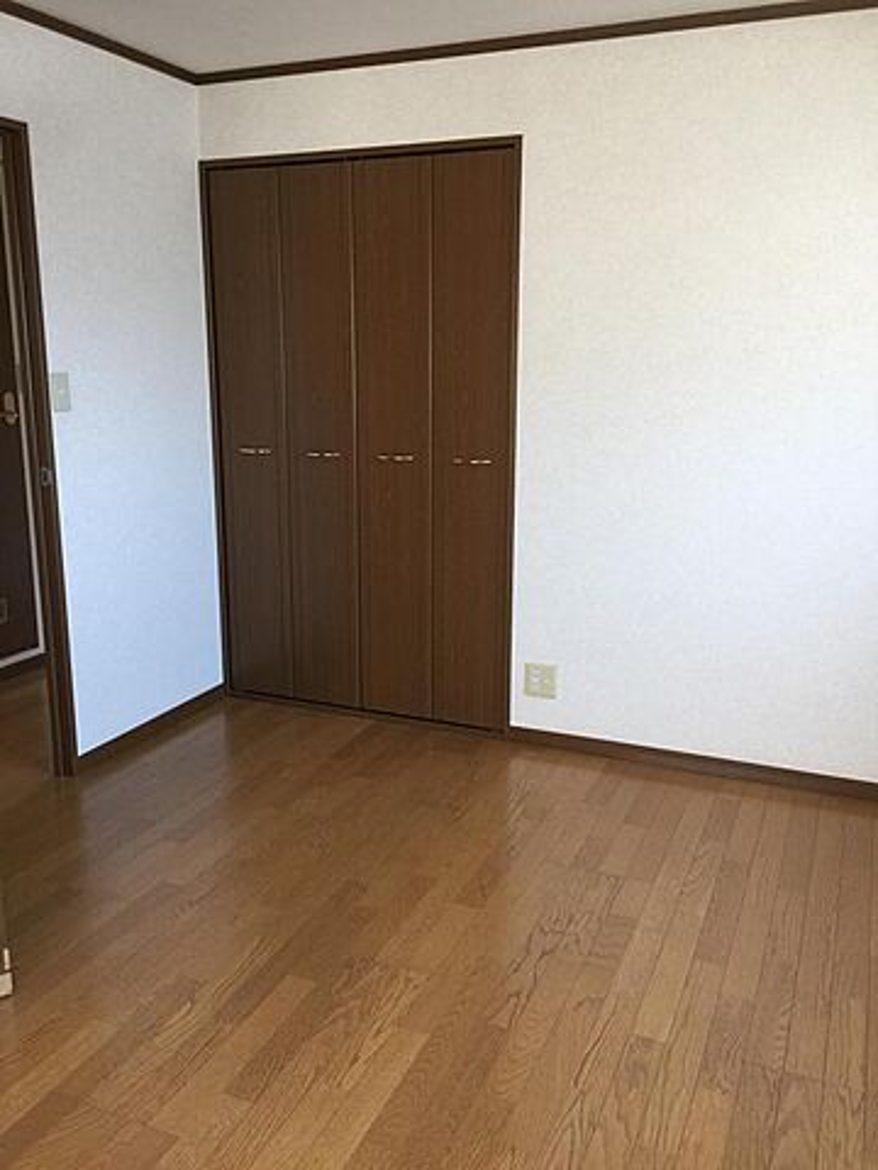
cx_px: 439
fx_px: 981
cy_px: 585
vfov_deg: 61.7
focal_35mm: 29
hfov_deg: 48.2
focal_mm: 4.15
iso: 40
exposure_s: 1/30
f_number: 2.2
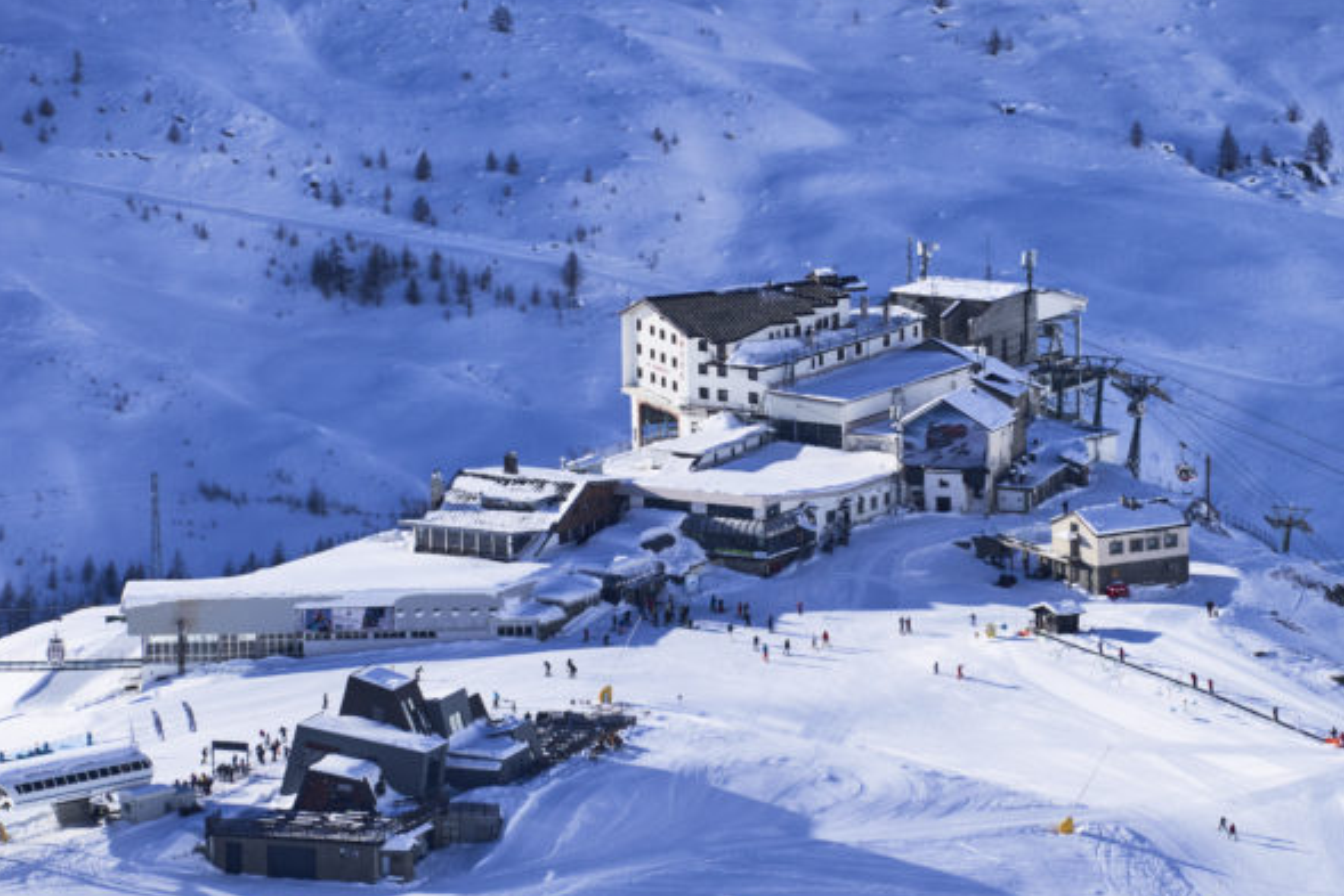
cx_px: 742
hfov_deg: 3.9
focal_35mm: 522
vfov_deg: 2.6
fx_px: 19492
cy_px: 523
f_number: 10
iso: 125
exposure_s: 1/500
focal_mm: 300
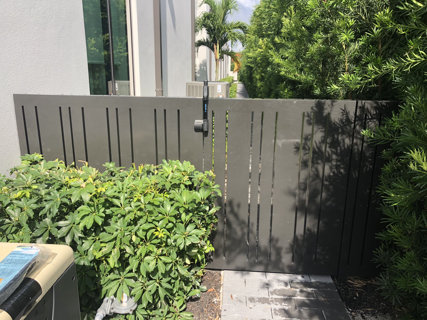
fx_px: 345
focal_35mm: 28
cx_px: 214
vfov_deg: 49.7
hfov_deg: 63.4
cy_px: 160
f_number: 1.8
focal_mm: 4
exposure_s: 1/838
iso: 20
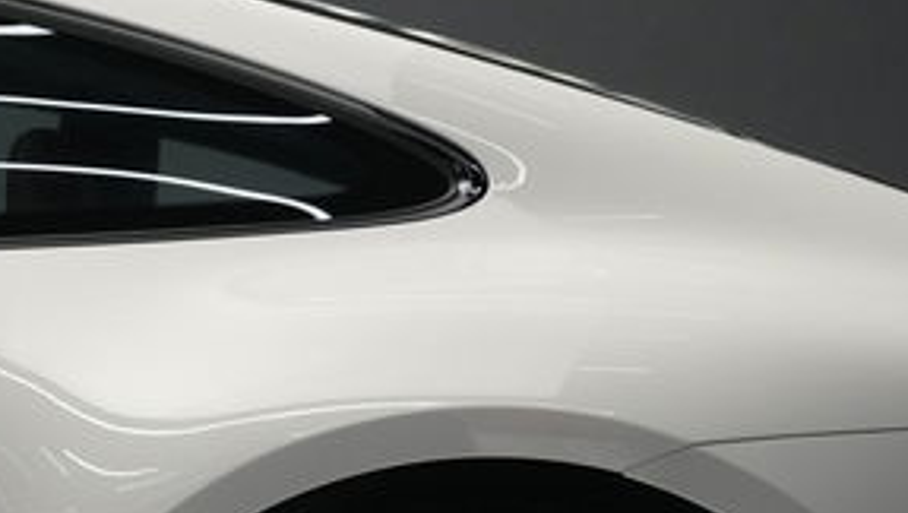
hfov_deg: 21.8
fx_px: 2361
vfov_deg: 12.2
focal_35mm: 98
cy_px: 573
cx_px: 513
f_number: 4.5
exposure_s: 1/60
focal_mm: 35
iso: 2500
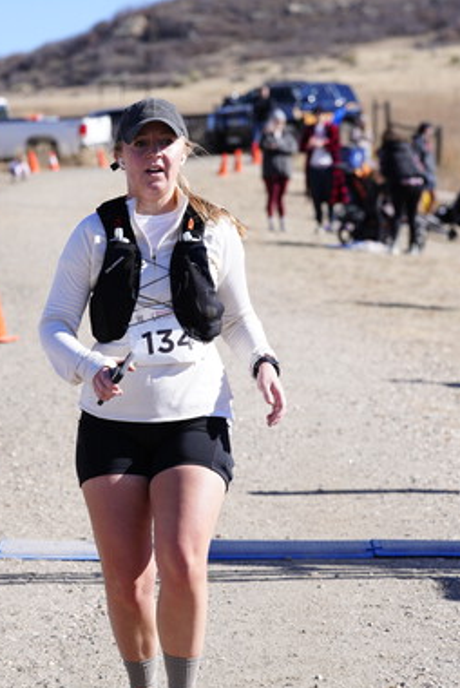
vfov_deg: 12.7
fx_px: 3099
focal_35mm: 162
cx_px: 160
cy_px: 293
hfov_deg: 8.5
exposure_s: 1/1000
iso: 320
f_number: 5.6
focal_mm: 112
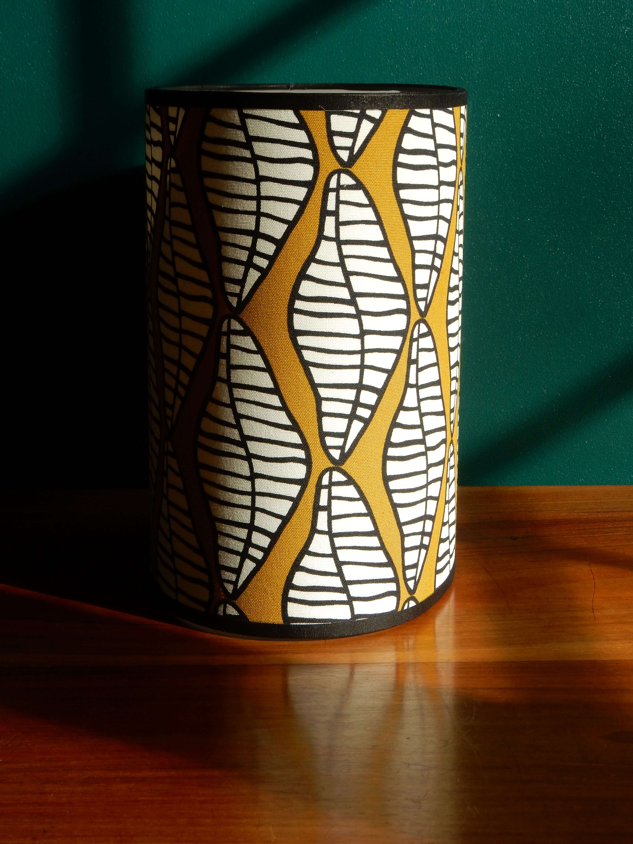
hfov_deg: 20.7
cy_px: 422
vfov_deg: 27.4
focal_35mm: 71
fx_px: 1731
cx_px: 316
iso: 125
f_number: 4.8
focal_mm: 12.6
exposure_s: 1/60
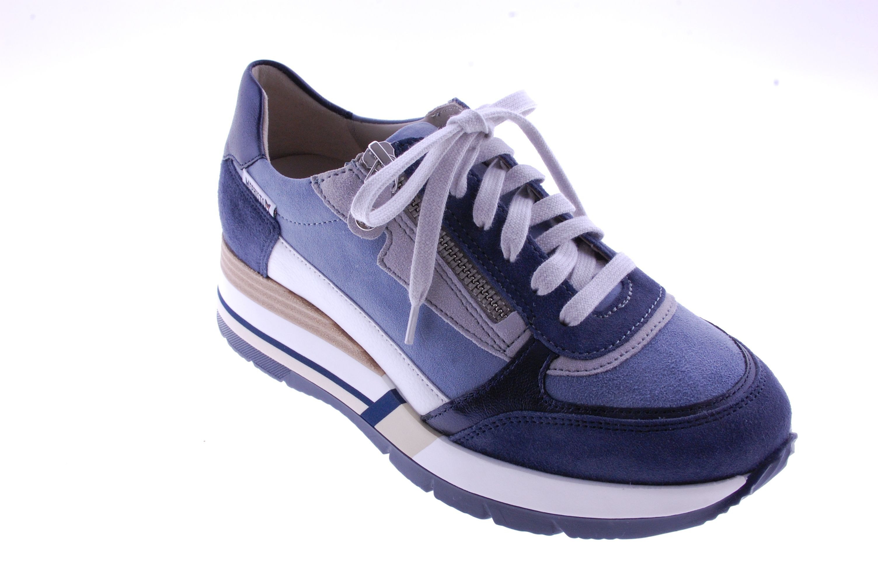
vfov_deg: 29.8
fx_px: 1097
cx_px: 439
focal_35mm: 45
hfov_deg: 43.6
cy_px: 292
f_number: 13
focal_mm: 30
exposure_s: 1/30
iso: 800
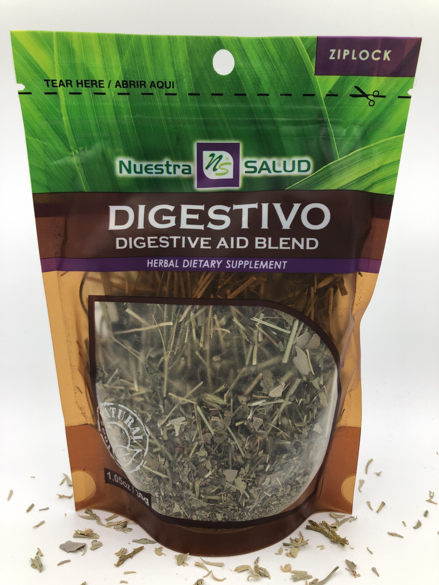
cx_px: 220
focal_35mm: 28
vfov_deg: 63.4
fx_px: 473
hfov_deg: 49.7
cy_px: 292
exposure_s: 1/315
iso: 20
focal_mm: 4
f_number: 1.8
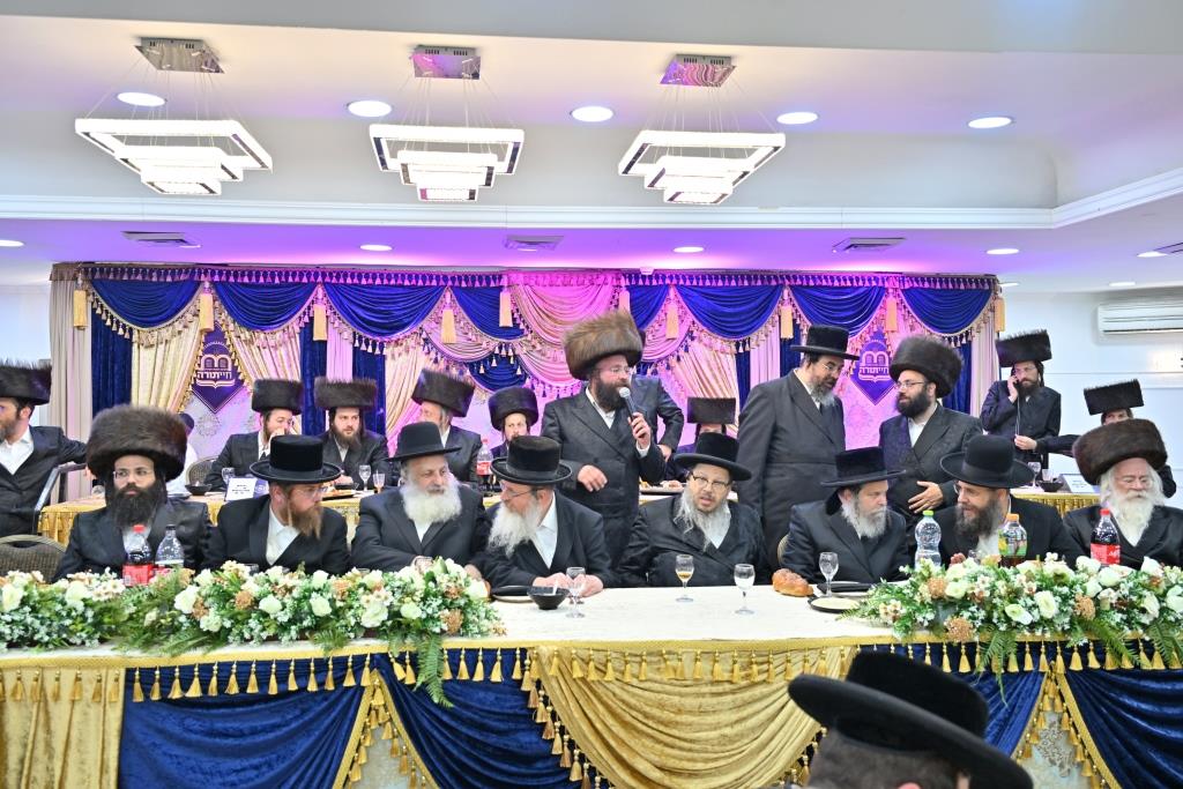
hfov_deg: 63.7
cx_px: 592
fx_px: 953
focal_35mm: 29
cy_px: 394
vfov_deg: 45.0
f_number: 4
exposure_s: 1/160
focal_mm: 29
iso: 500
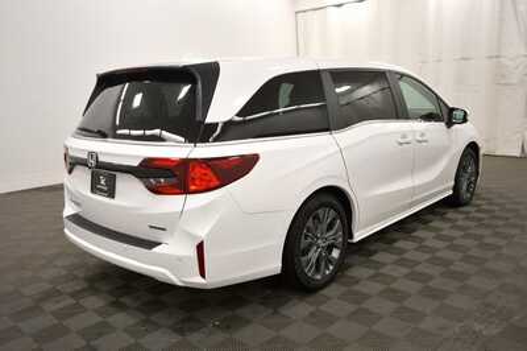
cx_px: 264
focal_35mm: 27
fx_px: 395
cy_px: 176
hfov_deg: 67.4
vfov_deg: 47.9
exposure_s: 1/200
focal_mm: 18
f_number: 5.3
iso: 800
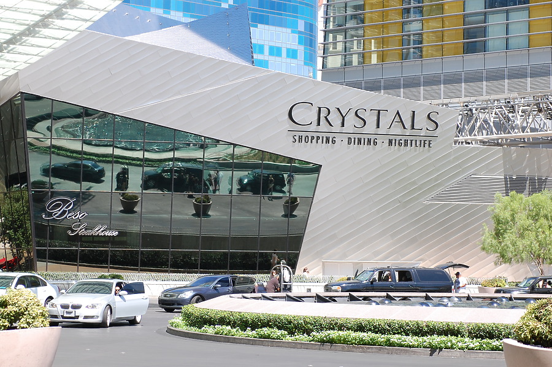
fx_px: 1287
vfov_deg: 16.2
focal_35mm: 84
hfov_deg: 24.2
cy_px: 184
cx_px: 276
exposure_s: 1/500
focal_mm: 56
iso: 280
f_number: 5.6
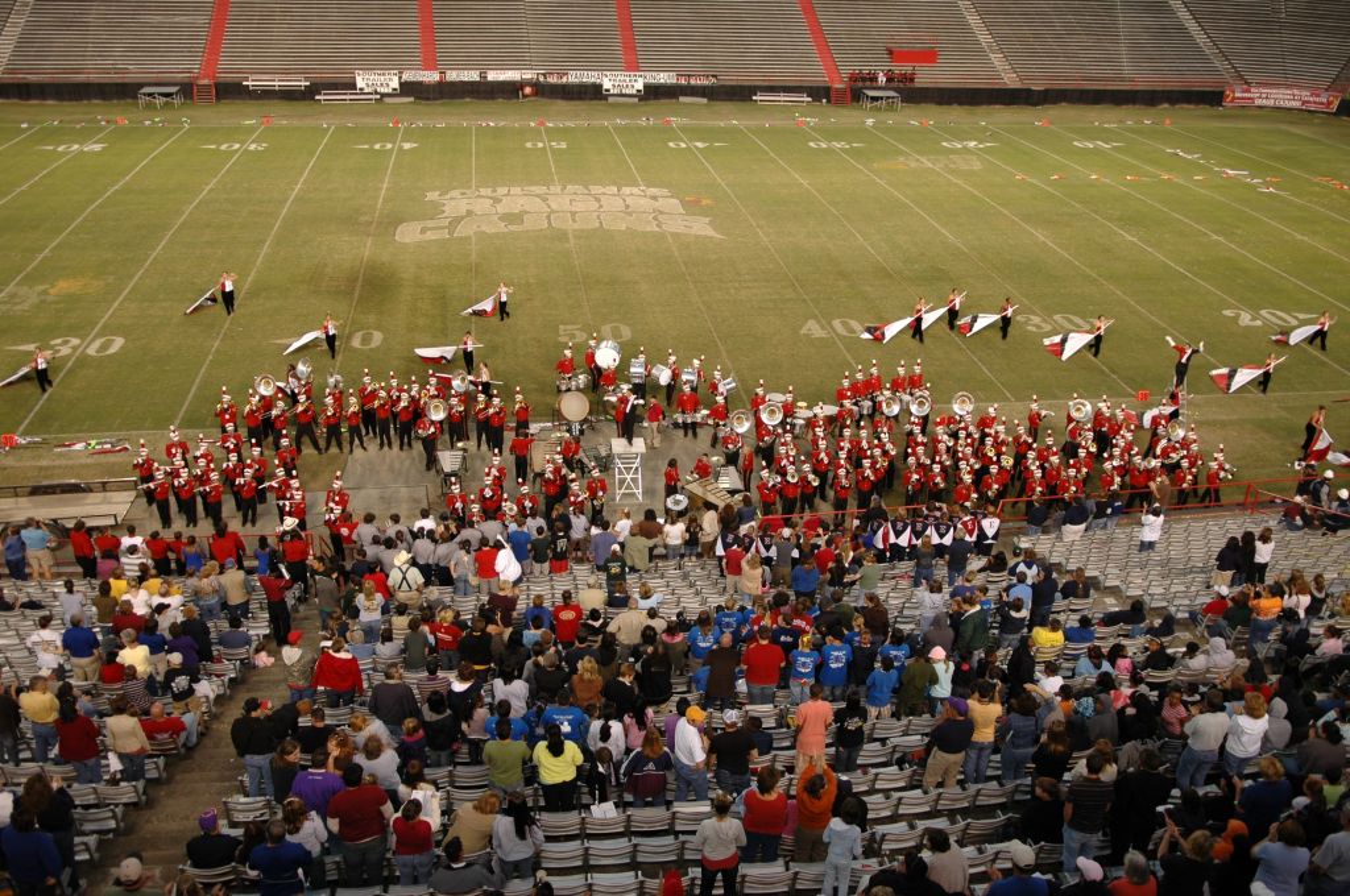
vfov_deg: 39.9
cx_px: 675
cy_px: 448
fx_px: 1236
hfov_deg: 57.3
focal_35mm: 33
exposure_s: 1/60
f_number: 2.8
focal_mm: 22
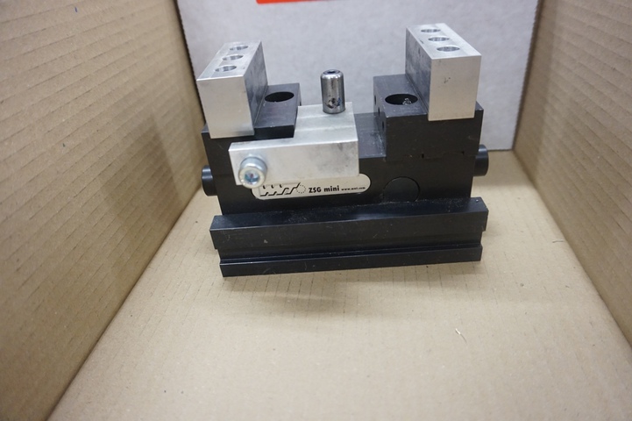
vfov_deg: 53.1
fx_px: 421
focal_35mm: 24
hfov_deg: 73.8
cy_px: 210
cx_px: 316
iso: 2000
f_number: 3.5
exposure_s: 1/60
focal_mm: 16
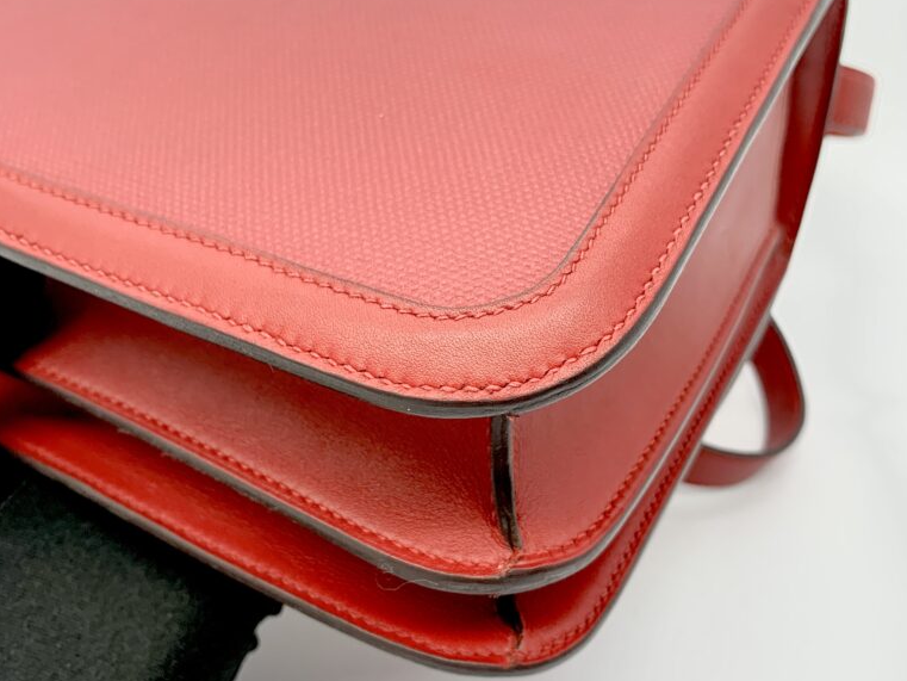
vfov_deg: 40.7
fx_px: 917
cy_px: 307
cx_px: 453
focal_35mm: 35
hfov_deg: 52.6
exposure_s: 1/100
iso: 80
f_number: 1.8
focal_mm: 4.25
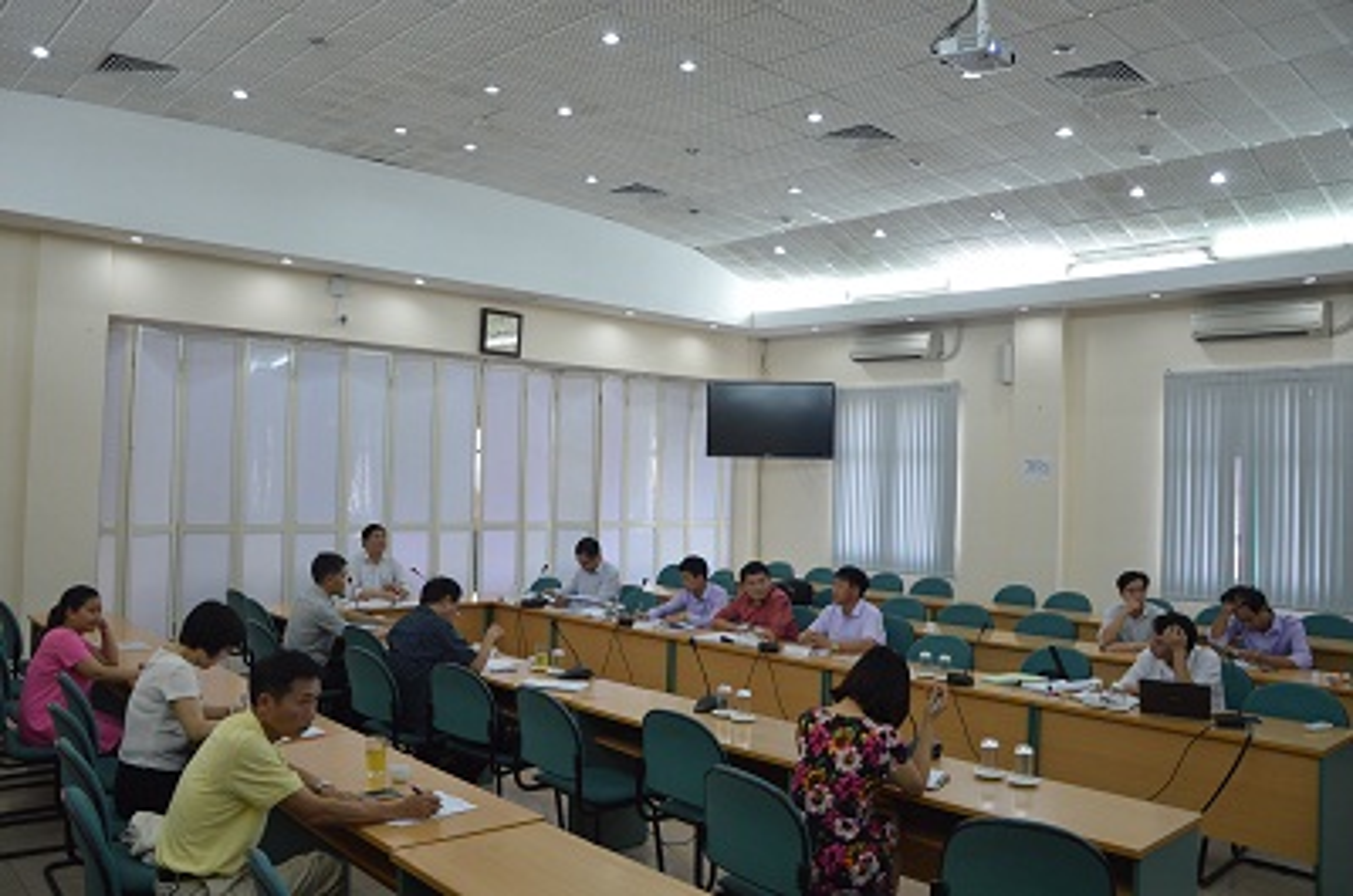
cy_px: 448
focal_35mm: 27
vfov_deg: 47.7
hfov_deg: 67.5
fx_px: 1013
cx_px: 676
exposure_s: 1/50
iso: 400
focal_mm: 18
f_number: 3.5
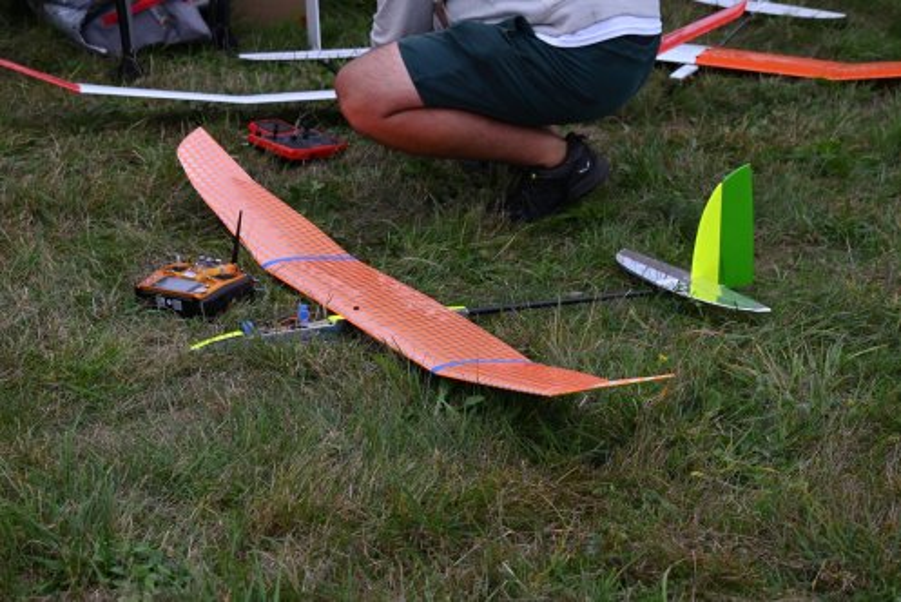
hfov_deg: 20.4
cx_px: 450
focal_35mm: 100
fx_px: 2504
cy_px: 301
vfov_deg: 13.7
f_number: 8
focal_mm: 100
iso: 640
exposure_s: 1/1000
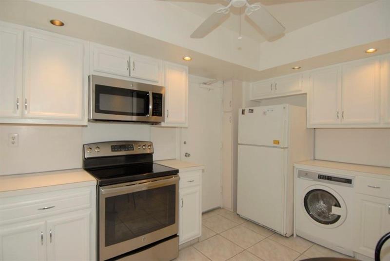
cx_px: 195
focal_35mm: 18
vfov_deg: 67.5
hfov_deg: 89.9
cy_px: 130
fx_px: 195
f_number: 5
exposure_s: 1/60
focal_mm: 12
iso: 200
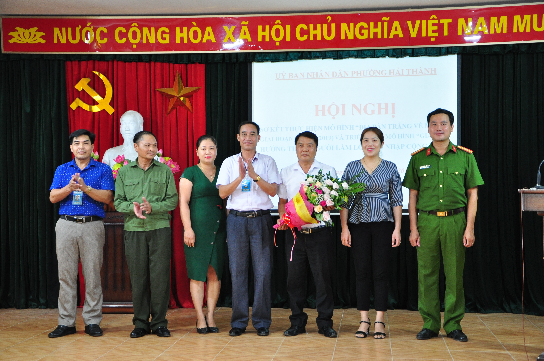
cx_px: 272
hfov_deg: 31.9
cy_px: 180
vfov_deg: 21.5
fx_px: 951
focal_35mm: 63
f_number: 4.8
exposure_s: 1/80
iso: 800
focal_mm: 42
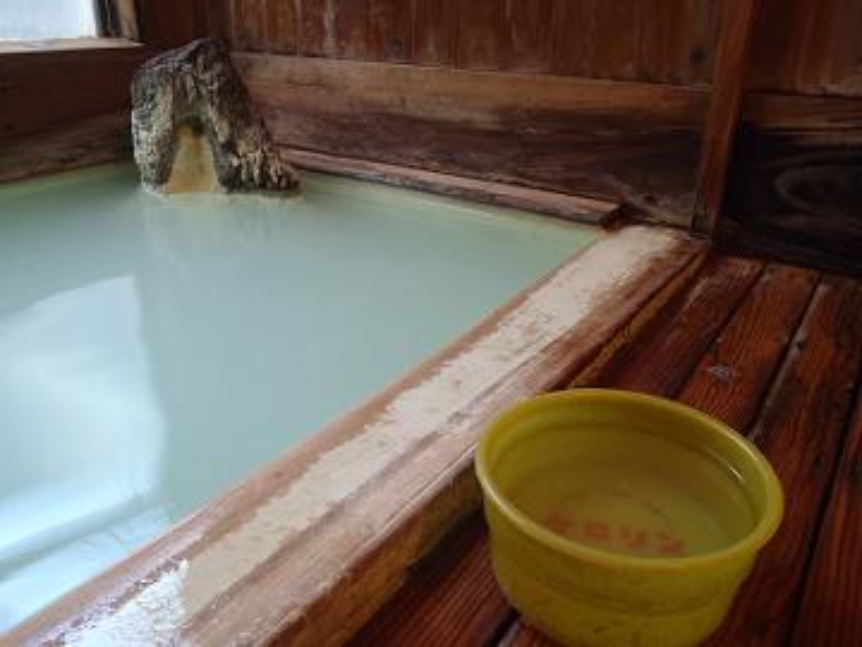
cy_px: 324
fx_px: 697
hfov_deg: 63.4
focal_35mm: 28
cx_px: 431
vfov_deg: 49.7
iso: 200
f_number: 3.9
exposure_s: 1/8
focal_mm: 5
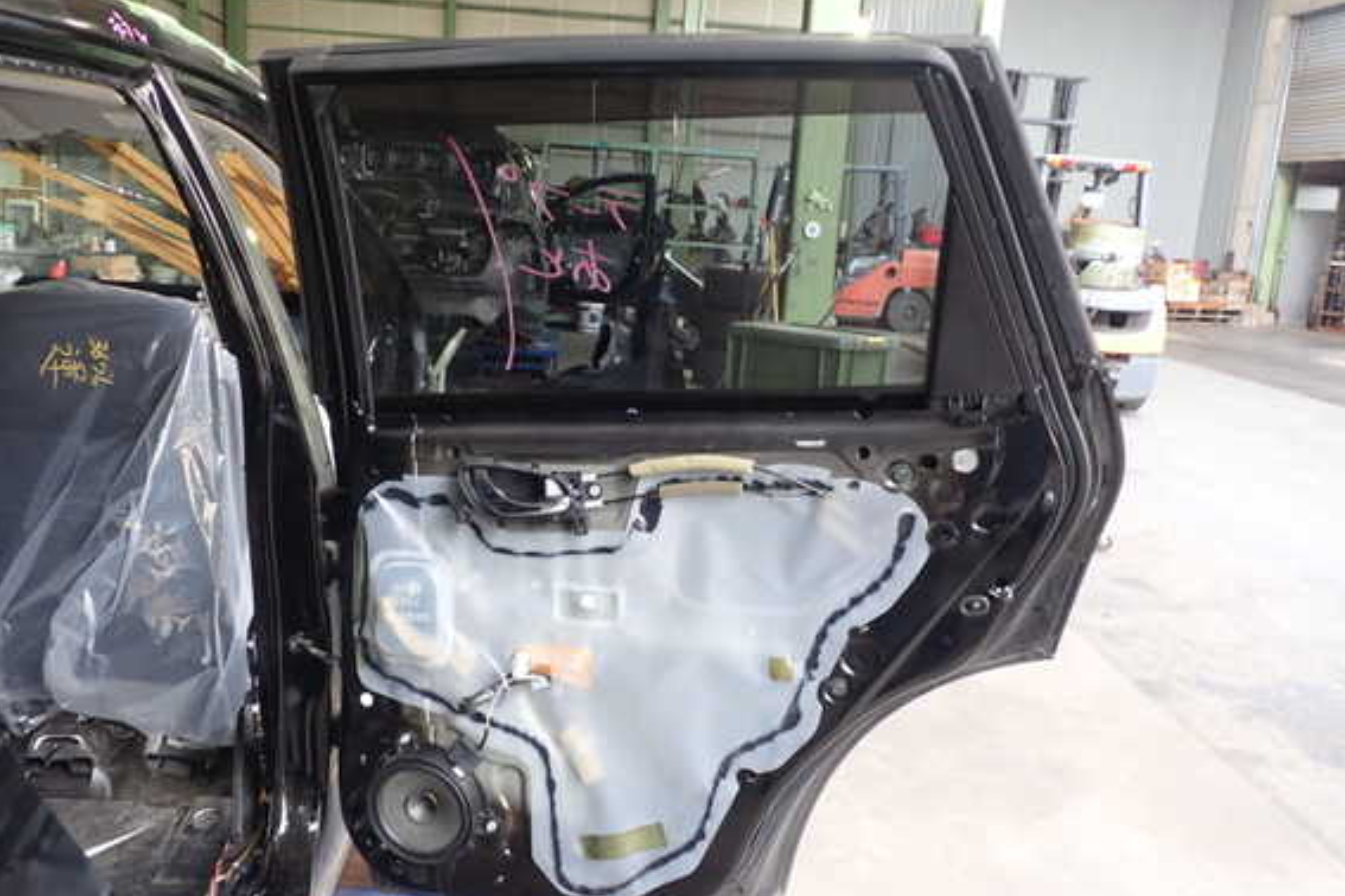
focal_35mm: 33
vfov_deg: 40.0
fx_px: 1233
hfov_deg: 57.2
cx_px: 636
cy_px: 467
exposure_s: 1/40
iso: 200
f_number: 2.3
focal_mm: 5.4
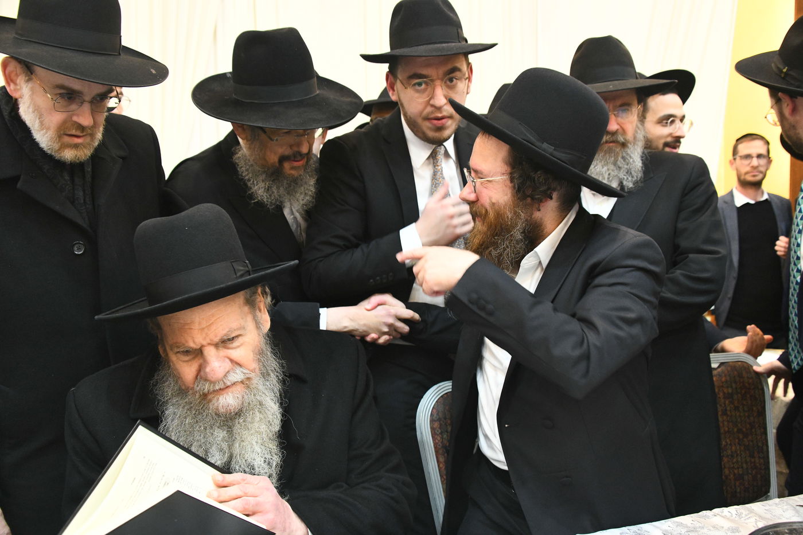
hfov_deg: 58.7
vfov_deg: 41.1
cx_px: 402
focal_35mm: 32
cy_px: 268
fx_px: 714
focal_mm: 32
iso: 5000
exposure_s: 1/100
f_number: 5
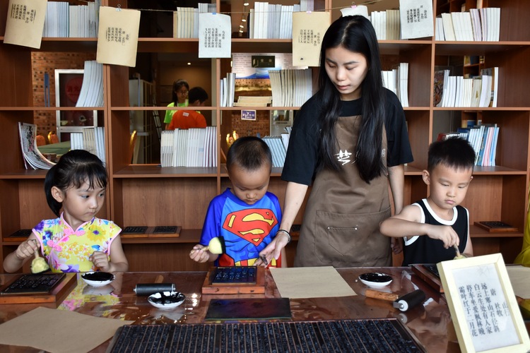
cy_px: 176
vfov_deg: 38.4
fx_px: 508
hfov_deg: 55.1
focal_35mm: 34
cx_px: 265
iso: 500
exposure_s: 1/80
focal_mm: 23
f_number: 4.5
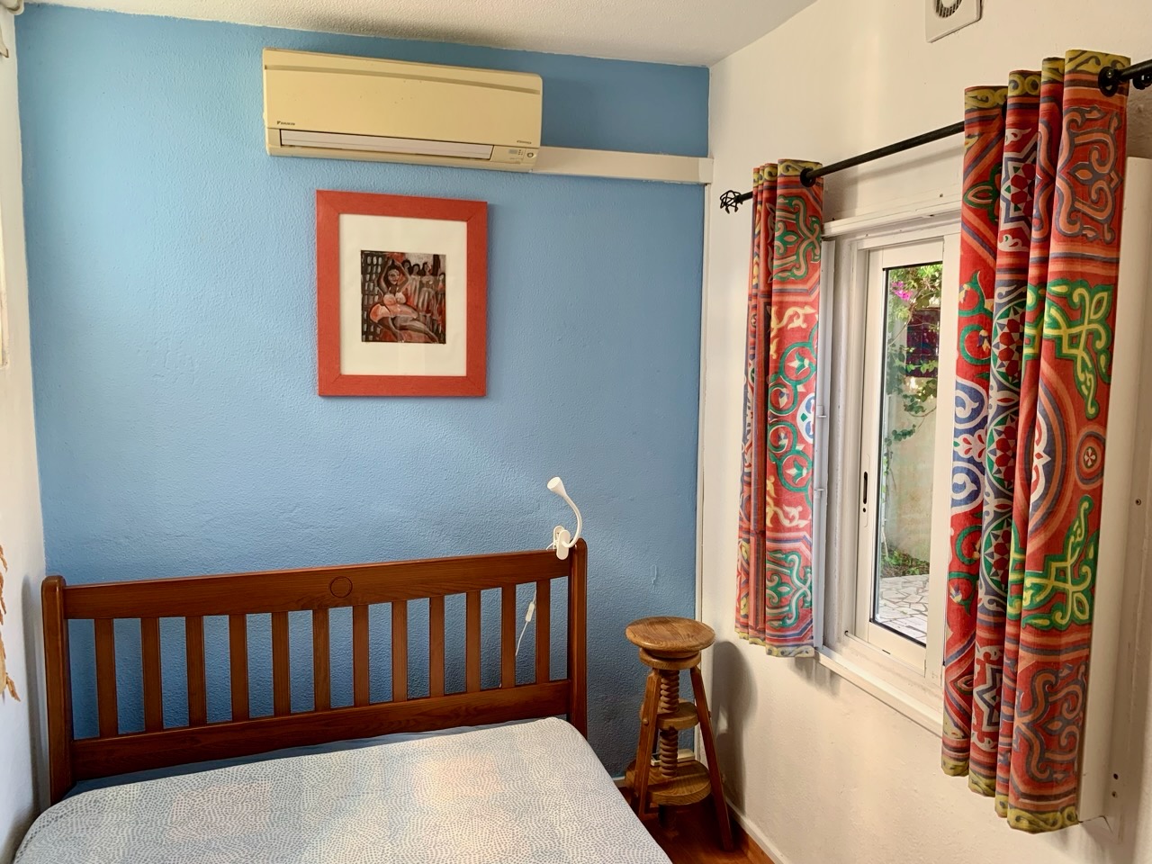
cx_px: 576
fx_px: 865
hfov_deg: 67.3
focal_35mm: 26
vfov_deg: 53.1
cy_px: 432
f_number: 1.8
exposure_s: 1/100
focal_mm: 4.25
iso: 40
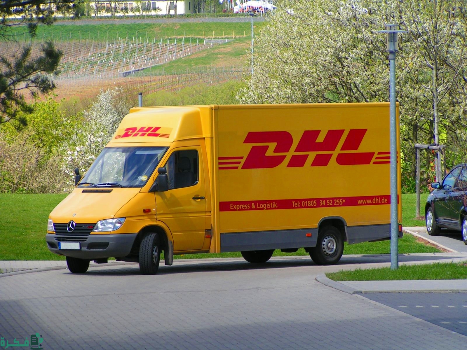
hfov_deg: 8.8
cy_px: 175
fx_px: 3049
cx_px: 234
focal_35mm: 226
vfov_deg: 6.6
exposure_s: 1/400
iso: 50
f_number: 5
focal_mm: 34.5
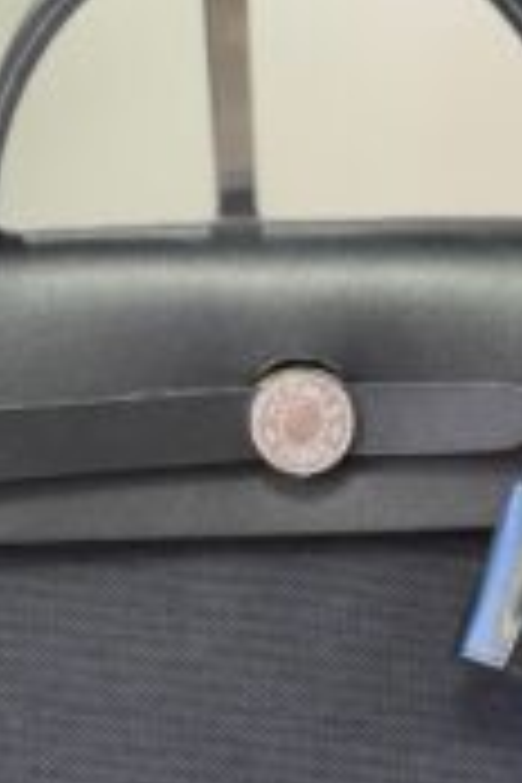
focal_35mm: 153
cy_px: 542
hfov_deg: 9.0
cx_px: 418
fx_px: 3327
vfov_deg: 13.4
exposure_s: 1/60
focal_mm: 6.76
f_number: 1.78
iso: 200
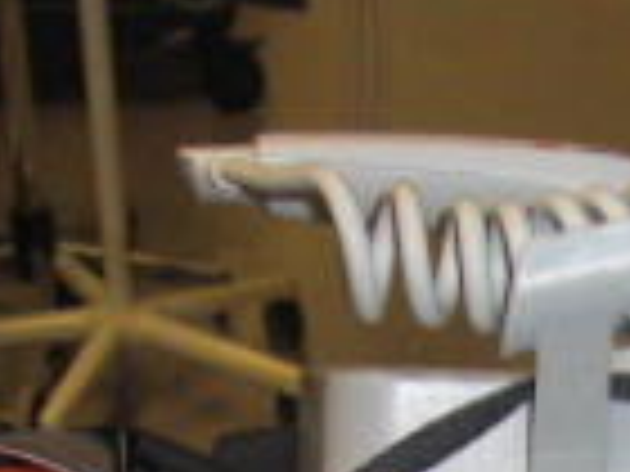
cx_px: 752
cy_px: 926
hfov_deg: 14.9
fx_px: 2330
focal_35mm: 128
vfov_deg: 10.7
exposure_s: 1/60
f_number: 2.6
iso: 200
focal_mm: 4.9
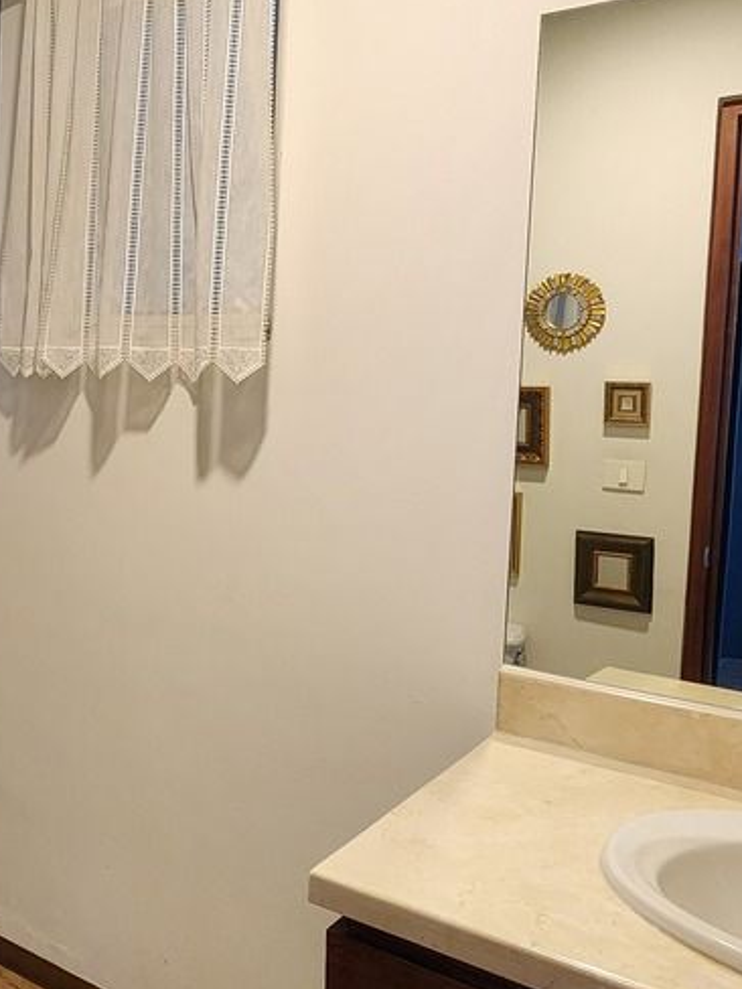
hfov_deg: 43.0
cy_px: 460
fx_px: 915
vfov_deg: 56.8
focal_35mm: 32
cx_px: 201
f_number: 2.2
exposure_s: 1/40
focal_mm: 2.2
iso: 400
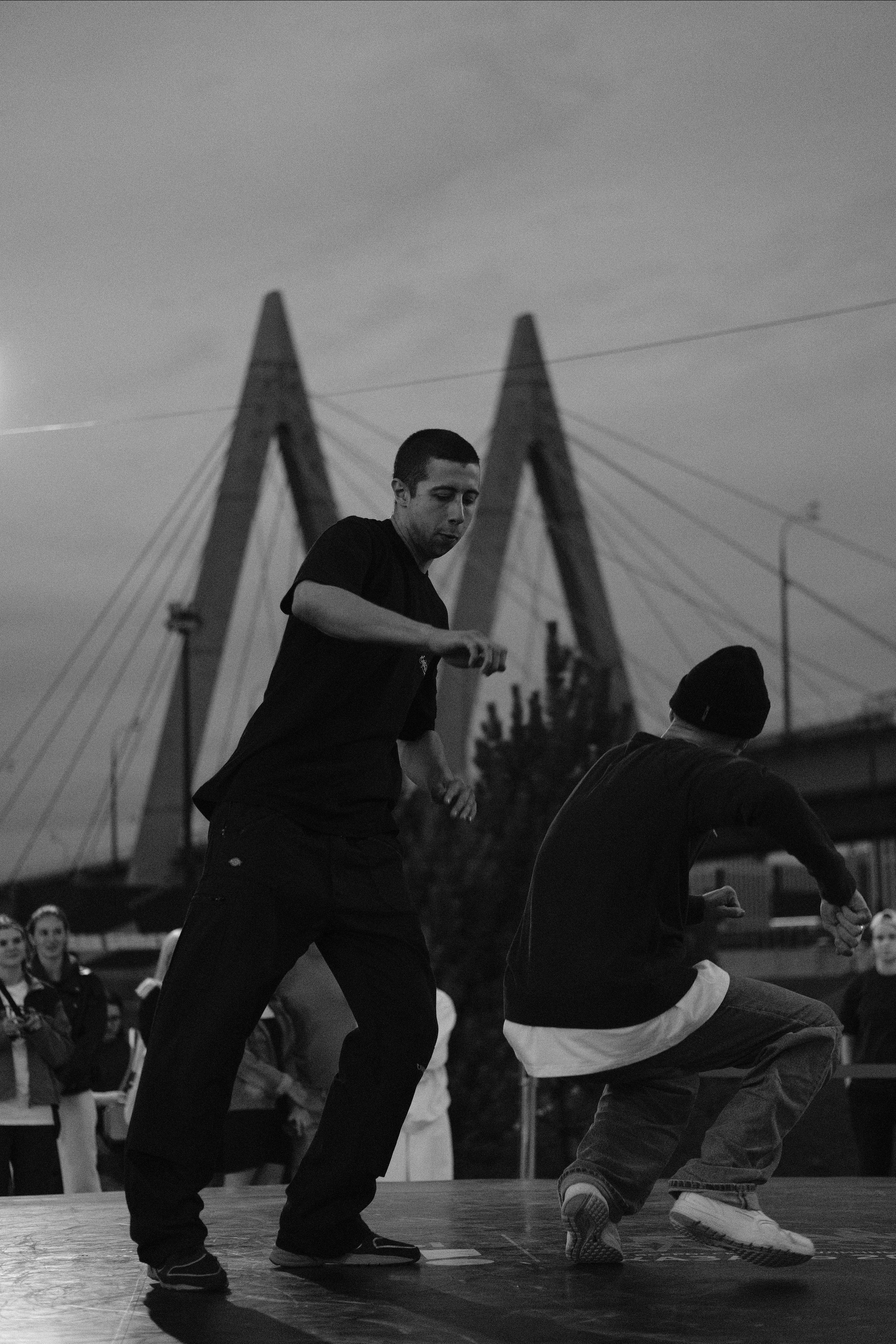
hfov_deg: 18.2
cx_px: 448
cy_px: 672
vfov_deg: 27.0
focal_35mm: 75
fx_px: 2800
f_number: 2
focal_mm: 50
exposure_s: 1/640
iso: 4000
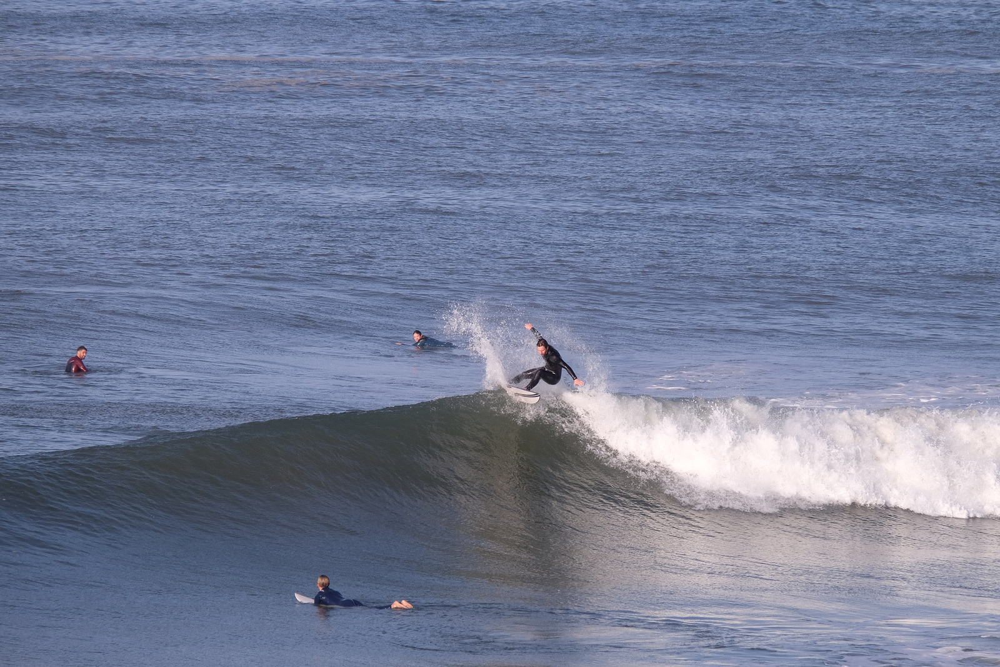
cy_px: 334
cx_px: 500
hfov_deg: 6.0
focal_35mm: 345
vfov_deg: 4.0
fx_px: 9584
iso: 800
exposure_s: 1/1000
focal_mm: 230
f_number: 11
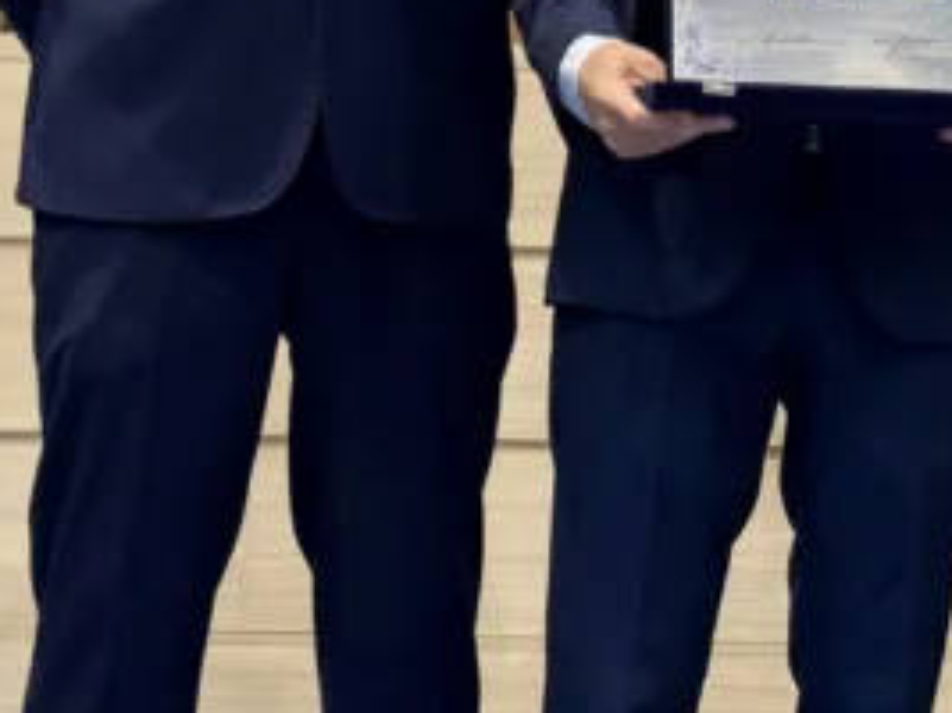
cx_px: 831
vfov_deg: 11.6
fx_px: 3436
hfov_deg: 15.6
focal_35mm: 125
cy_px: -171
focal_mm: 6.76
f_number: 1.78
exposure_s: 1/40
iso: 500
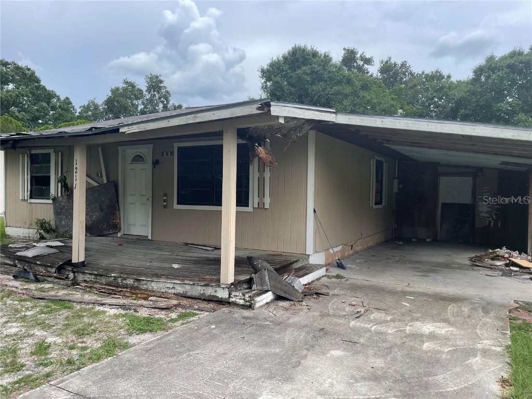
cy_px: 200
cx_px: 266
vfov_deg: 53.1
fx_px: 400
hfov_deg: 67.3
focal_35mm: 26
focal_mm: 4.2
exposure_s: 1/2053
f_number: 1.6
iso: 32
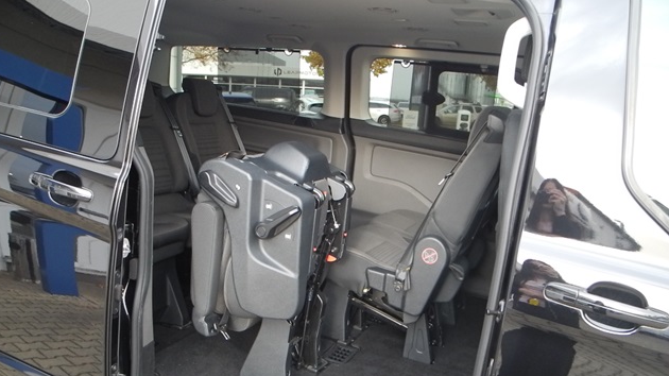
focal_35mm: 31
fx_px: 550
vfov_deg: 37.6
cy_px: 220
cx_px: 330
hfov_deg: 62.6
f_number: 2.8
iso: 400
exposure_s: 1/100
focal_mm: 6
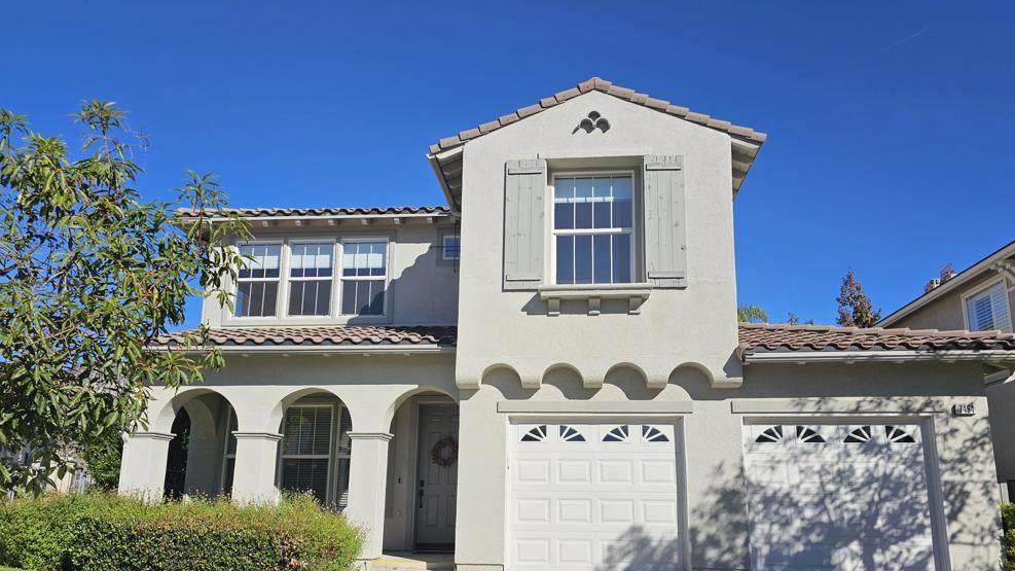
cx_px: 518
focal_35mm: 26
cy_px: 351
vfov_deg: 44.1
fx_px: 700
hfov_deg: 71.9
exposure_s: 1/1668
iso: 12
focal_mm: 6.3
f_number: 1.7
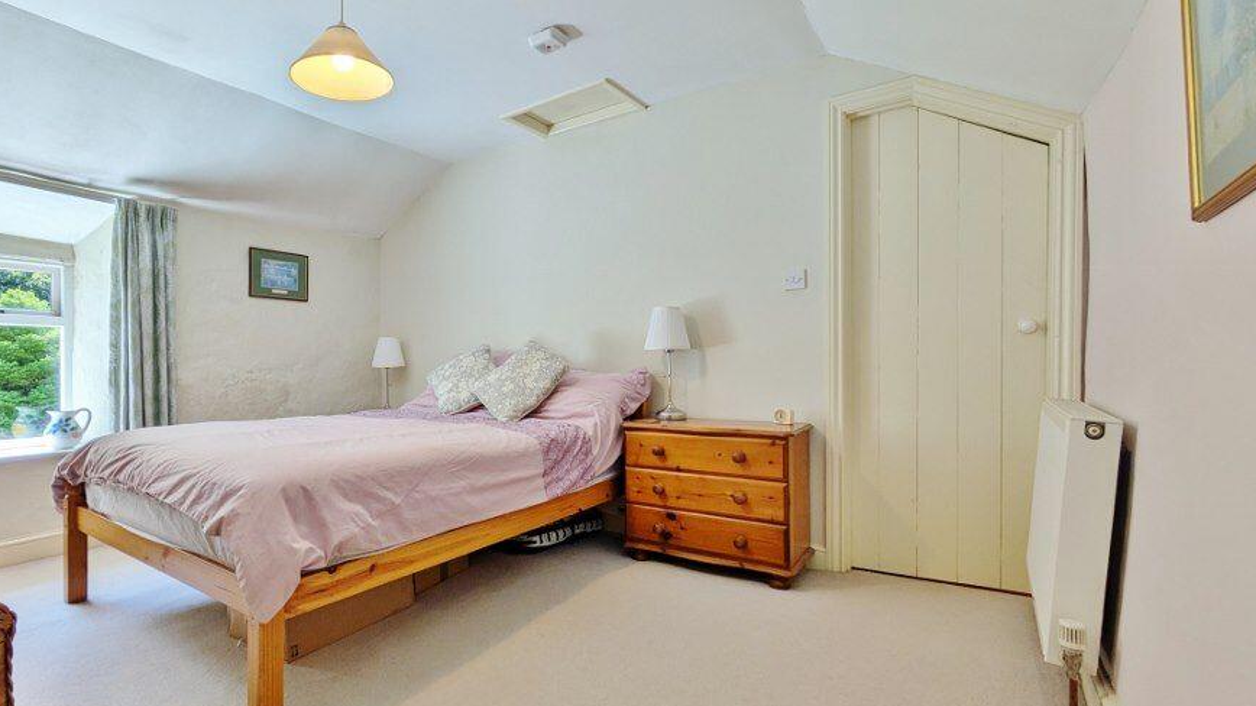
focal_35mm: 18
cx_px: 550
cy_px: 369
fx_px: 599
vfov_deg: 61.0
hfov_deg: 92.2
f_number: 2.2
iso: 43
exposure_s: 1/201
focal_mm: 1.83
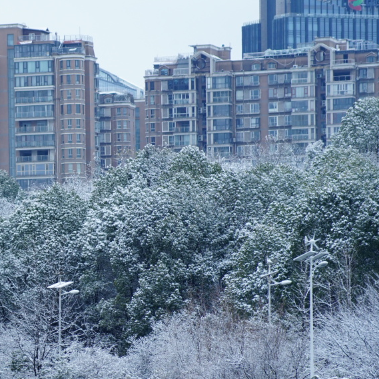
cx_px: 7
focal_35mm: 251
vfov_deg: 7.0
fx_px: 3109
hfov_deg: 7.0
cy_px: 252
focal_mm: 140
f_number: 5.6
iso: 640
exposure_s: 1/160
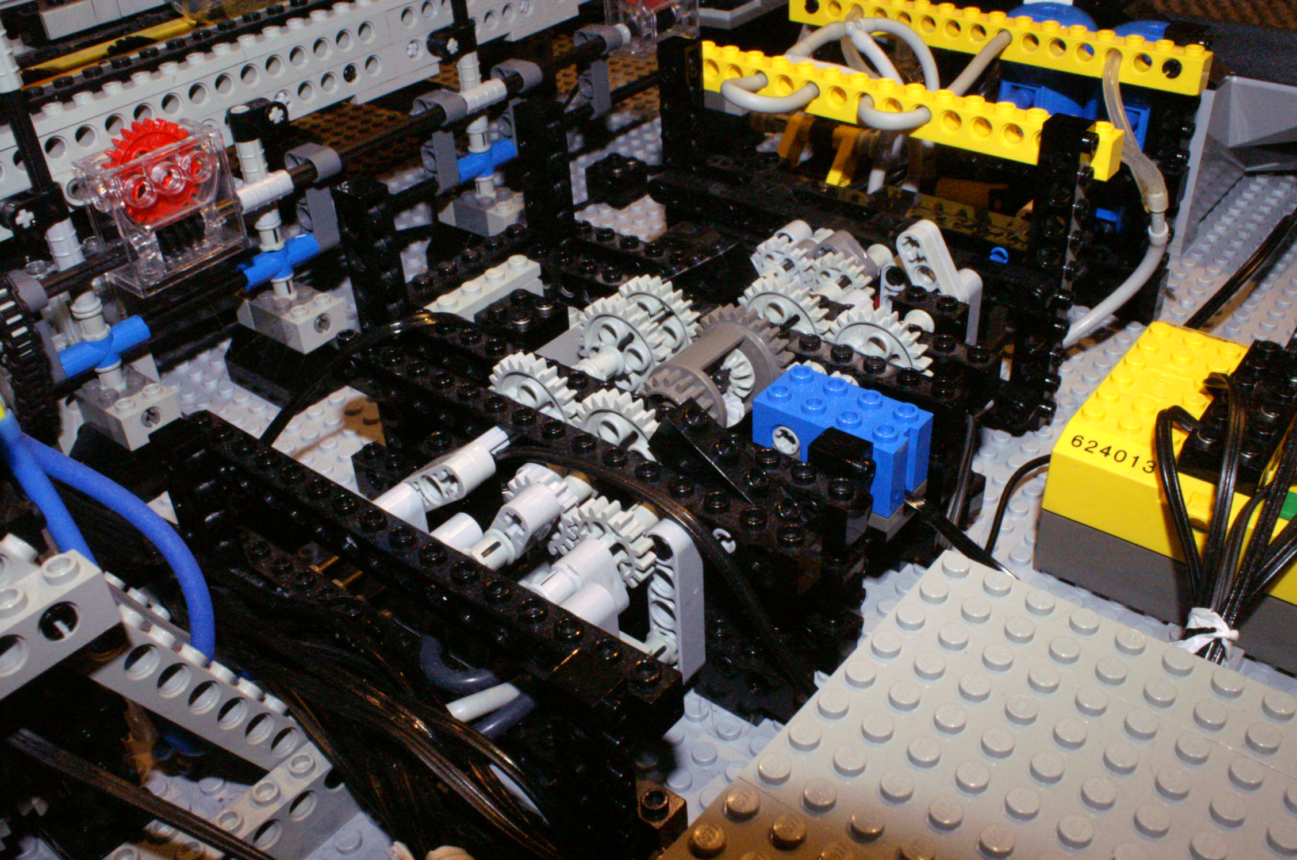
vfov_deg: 39.8
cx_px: 648
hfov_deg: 57.3
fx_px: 1187
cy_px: 430
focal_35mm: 33
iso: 3200
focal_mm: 22
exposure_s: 1/25
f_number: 22
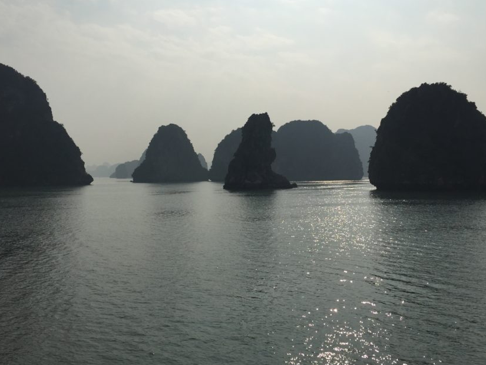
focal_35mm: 36
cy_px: 166
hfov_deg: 51.3
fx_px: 506
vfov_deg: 39.6
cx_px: 240
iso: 32
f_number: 2.2
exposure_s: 1/13333
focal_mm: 4.15
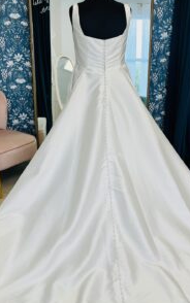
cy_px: 157
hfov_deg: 31.9
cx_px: 113
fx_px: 331
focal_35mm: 40
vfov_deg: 49.3
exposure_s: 1/113
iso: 32
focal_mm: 5.1
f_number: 1.6
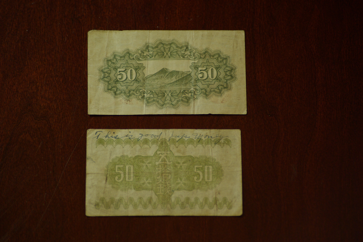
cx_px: 182
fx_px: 1815
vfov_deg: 7.6
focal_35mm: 180
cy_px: 121
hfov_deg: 11.4
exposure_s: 1/60
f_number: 4
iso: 400
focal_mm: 120
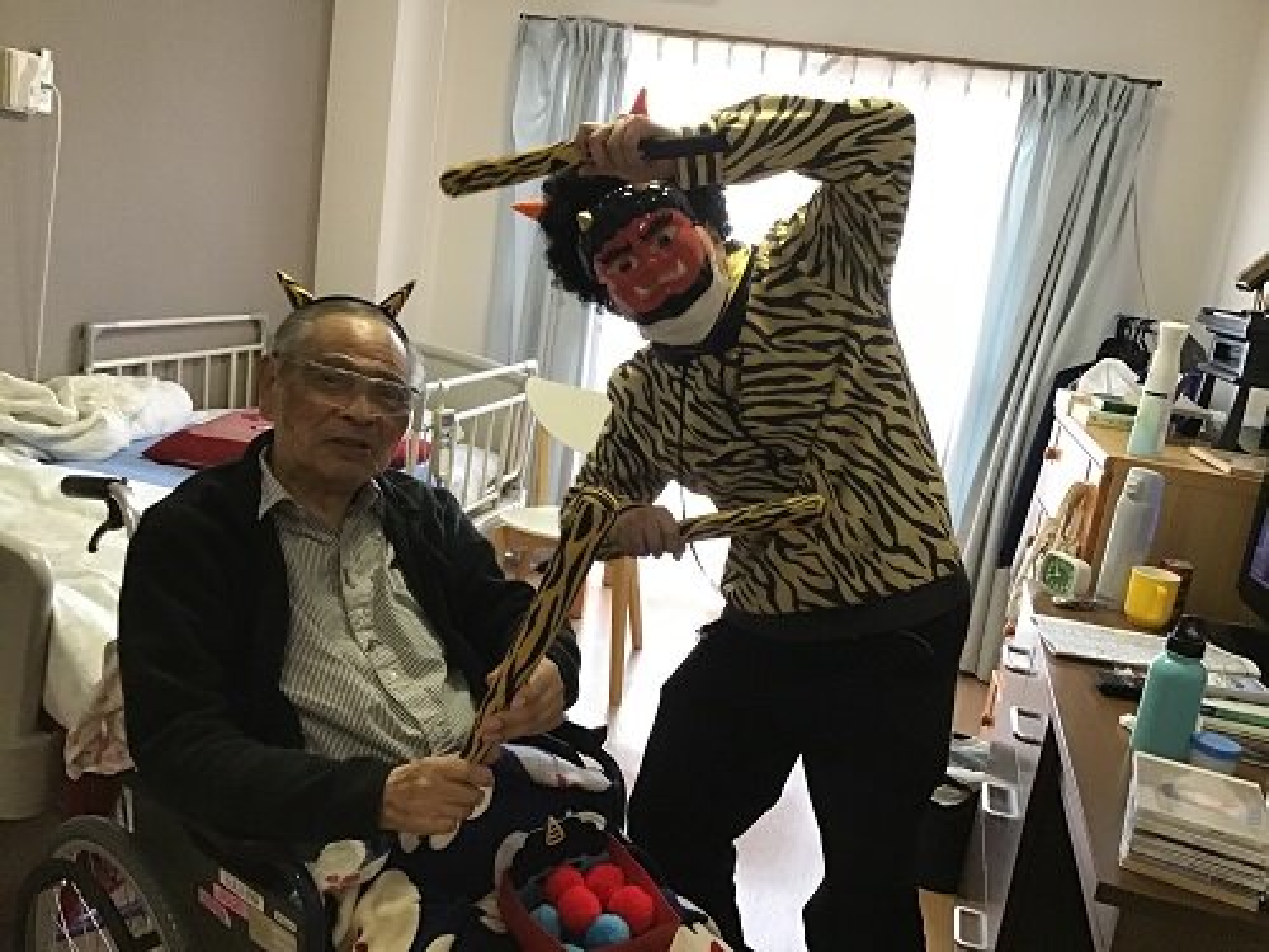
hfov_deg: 58.4
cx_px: 634
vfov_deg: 45.4
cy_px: 476
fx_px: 1136
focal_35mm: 31
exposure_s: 1/30
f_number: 2.4
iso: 160
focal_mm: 3.3
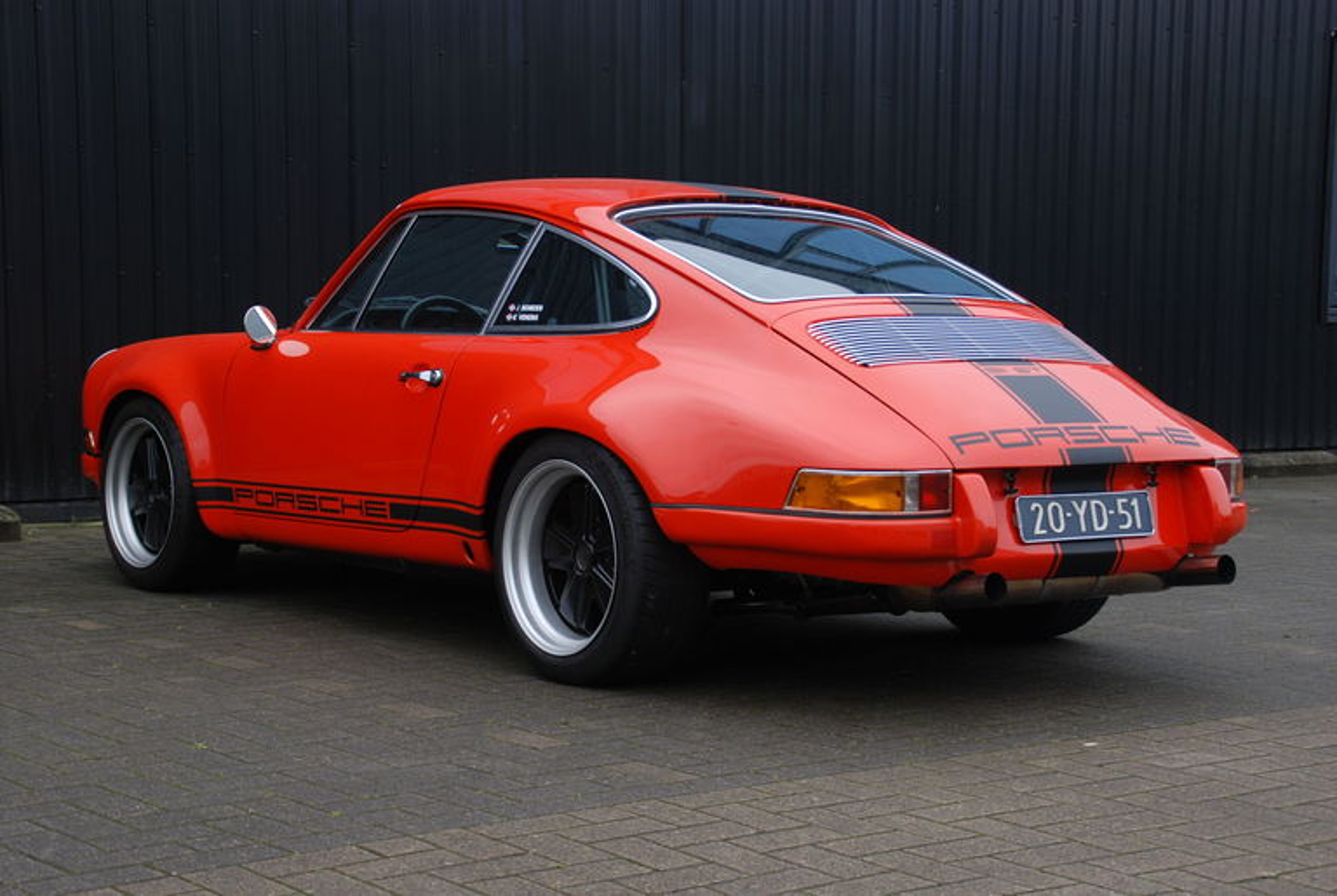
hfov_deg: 31.8
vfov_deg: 21.7
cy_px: 448
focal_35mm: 63
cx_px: 668
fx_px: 2344
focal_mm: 42
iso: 200
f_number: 5.6
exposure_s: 1/125
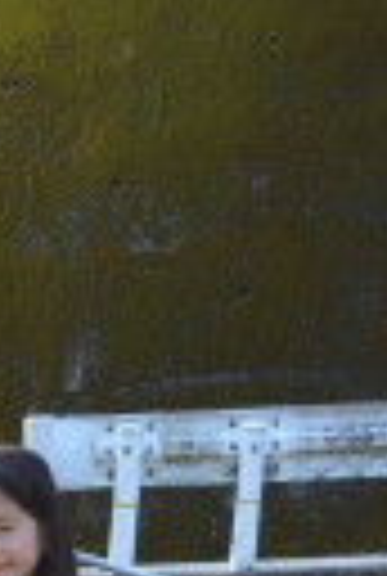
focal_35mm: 239
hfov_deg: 5.4
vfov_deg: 8.4
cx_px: -756
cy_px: 806
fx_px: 3833
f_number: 5.6
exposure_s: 1/125
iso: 200
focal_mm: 32
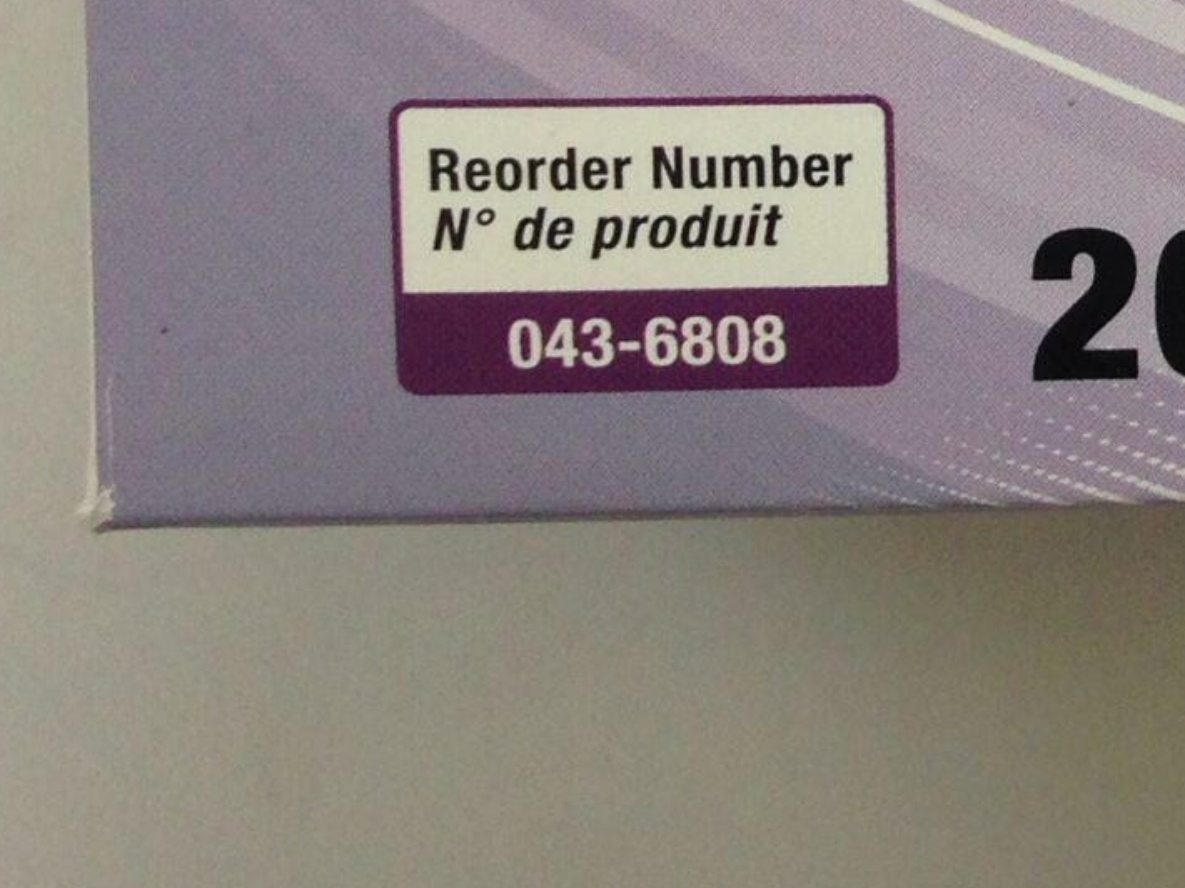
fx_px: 4072
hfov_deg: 15.0
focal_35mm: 119
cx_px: 1903
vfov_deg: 11.7
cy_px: -558
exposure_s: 1/60
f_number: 2.4
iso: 64
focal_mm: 4.12
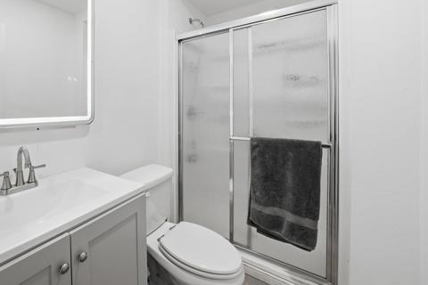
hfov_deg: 93.9
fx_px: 190
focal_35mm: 16
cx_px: 150
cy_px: 107
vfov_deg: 72.5
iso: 1250
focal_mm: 12
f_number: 7.1
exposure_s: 1/800
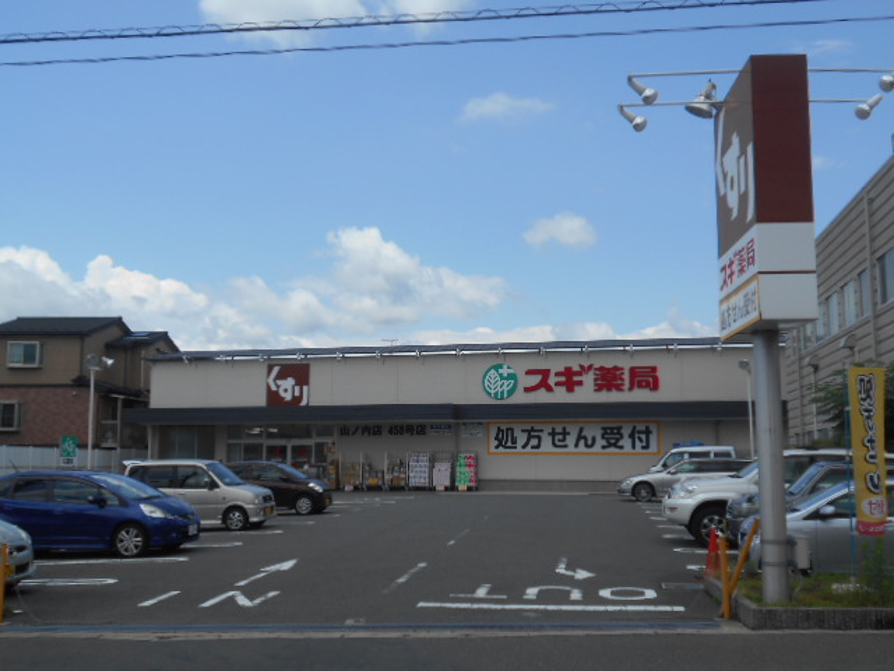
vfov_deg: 36.8
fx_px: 1007
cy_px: 336
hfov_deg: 47.9
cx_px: 447
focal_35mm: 39
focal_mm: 6.7
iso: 80
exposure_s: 1/1250
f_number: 3.9
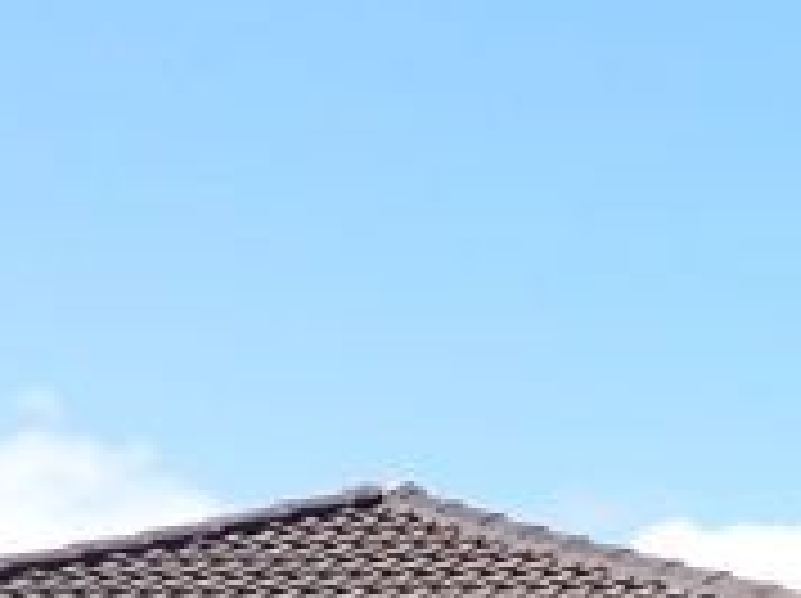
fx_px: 3328
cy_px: 1497
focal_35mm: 144
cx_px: 1170
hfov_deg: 13.0
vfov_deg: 9.1
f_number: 2.8
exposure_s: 1/1000
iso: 100
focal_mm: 4.5
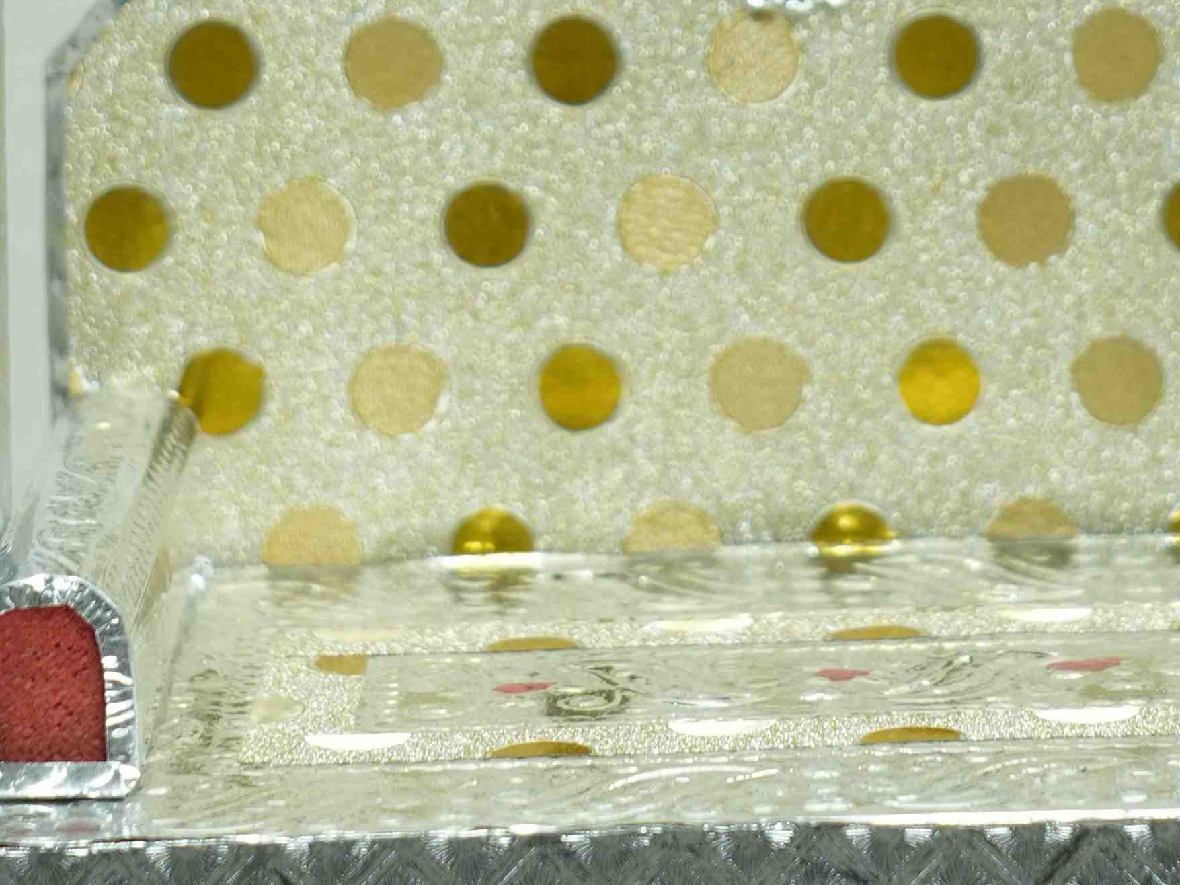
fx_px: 6545
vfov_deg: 7.6
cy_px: -504
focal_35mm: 192
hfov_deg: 10.3
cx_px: 806
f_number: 5.6
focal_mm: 50
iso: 400
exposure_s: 1/60
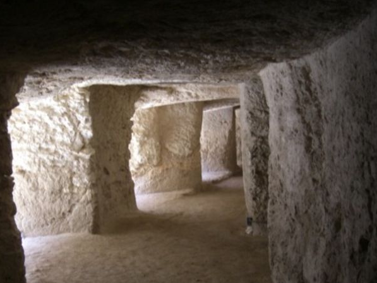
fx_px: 512
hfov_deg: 40.3
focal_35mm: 47
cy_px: 174
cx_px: 150
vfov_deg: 30.7
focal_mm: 7.9
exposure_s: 1/50
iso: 200
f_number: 2.8
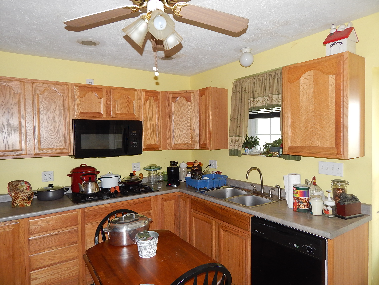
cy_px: 142
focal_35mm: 23
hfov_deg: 73.9
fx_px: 252
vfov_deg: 58.9
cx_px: 190
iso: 200
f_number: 3
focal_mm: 4
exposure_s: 1/30
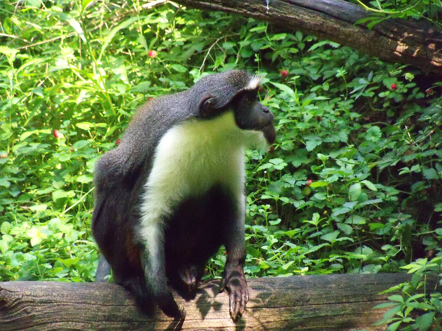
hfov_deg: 5.7
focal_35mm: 350
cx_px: 221
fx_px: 4469
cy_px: 166
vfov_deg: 4.2
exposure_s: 1/200
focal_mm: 62
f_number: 4.8
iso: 1600
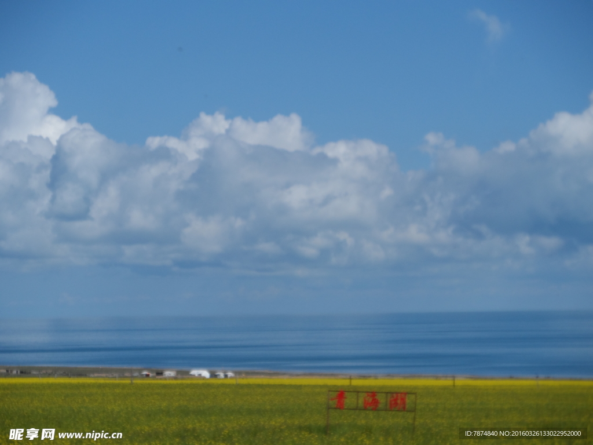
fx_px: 3049
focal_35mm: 178
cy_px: 222
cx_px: 296
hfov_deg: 11.1
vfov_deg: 8.3
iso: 80
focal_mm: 28.9
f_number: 4.5
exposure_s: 1/1000
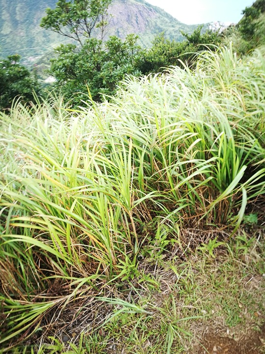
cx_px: 132
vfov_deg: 65.3
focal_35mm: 27
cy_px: 177
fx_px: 276
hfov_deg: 51.4
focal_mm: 4.5
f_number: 2.2
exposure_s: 1/120
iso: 64
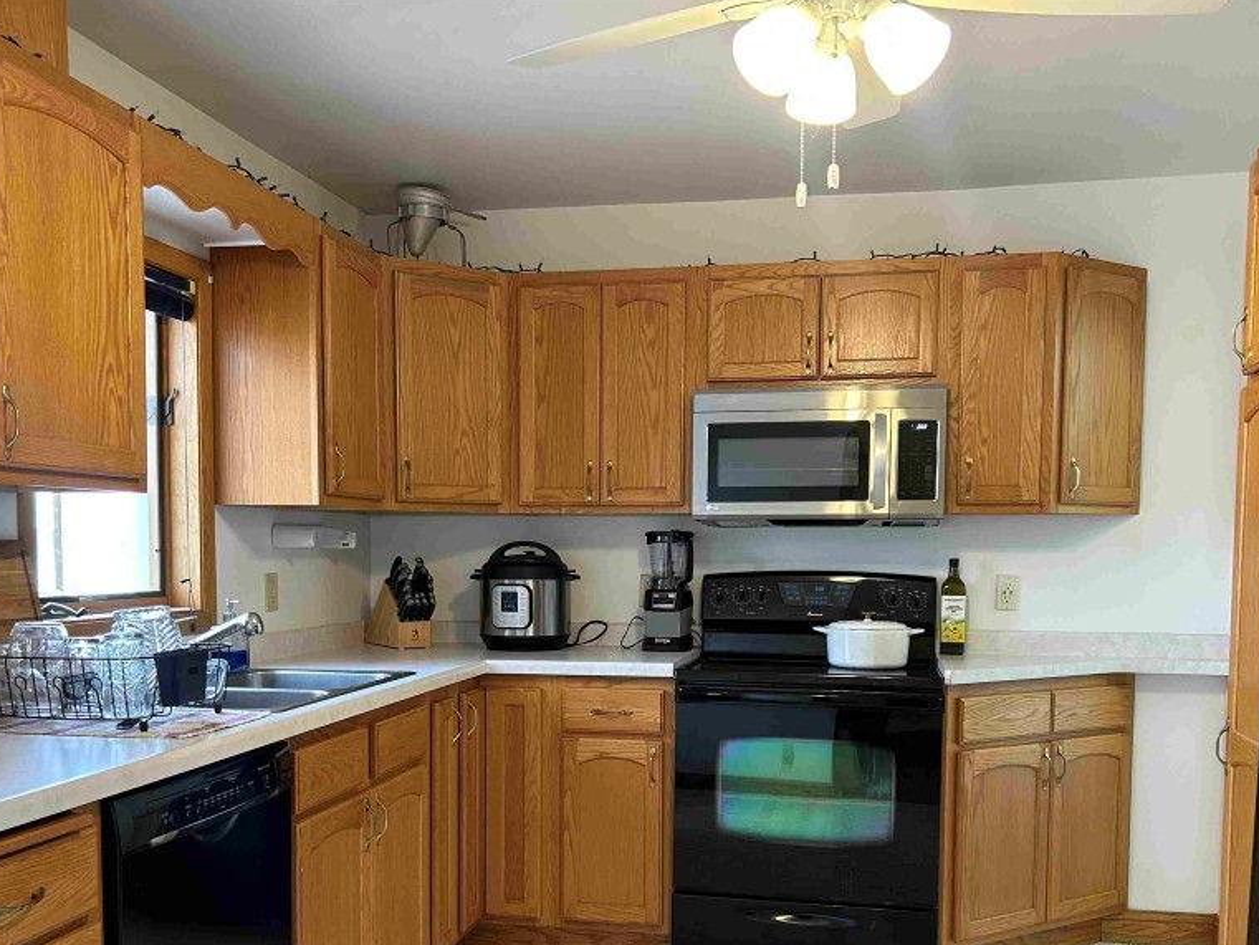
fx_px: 1273
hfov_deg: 52.6
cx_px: 610
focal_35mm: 35
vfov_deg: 40.2
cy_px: 631
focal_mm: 5.7
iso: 100
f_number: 1.5
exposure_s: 1/60
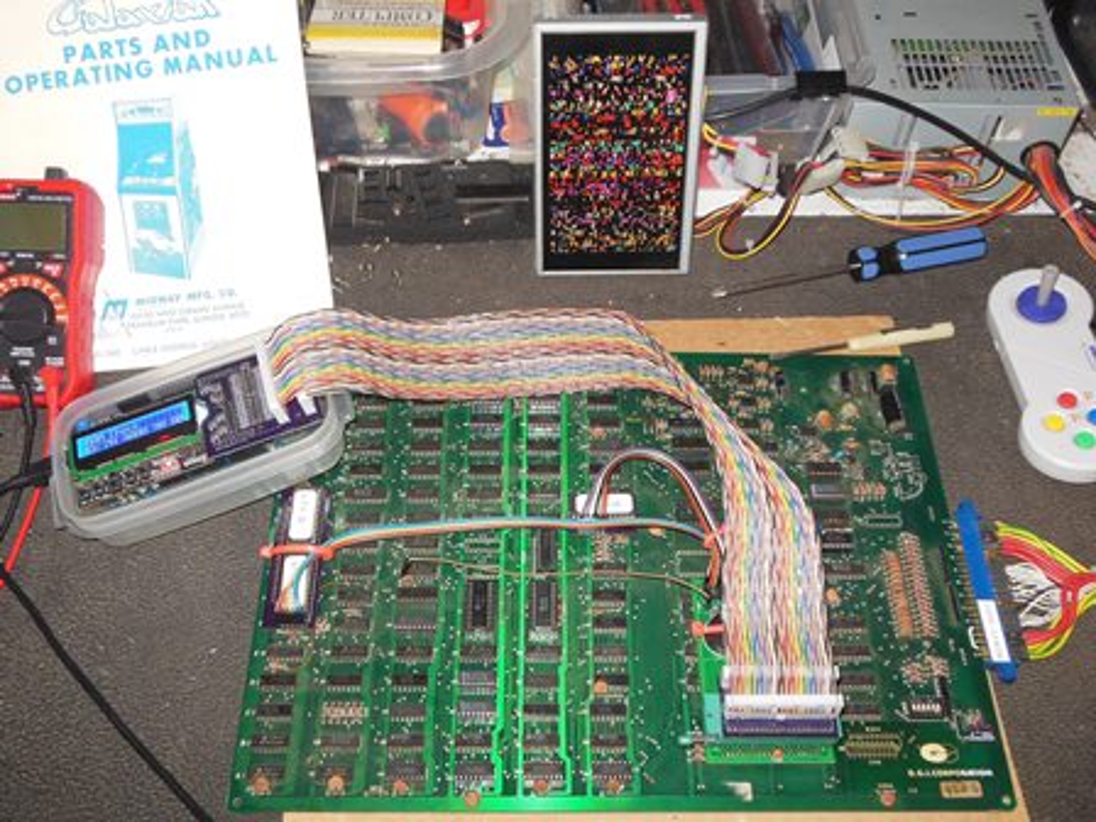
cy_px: 411
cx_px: 548
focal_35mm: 33
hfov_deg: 55.4
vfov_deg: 42.9
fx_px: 1045
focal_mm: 6
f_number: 3.5
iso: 200
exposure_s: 1/30
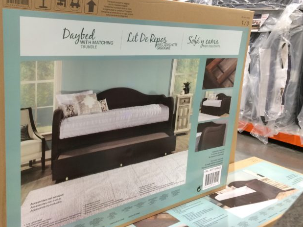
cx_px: 135
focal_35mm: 36
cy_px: 97
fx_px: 315
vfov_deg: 39.6
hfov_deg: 51.3
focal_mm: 4.15
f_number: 2.2
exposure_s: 1/33
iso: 125
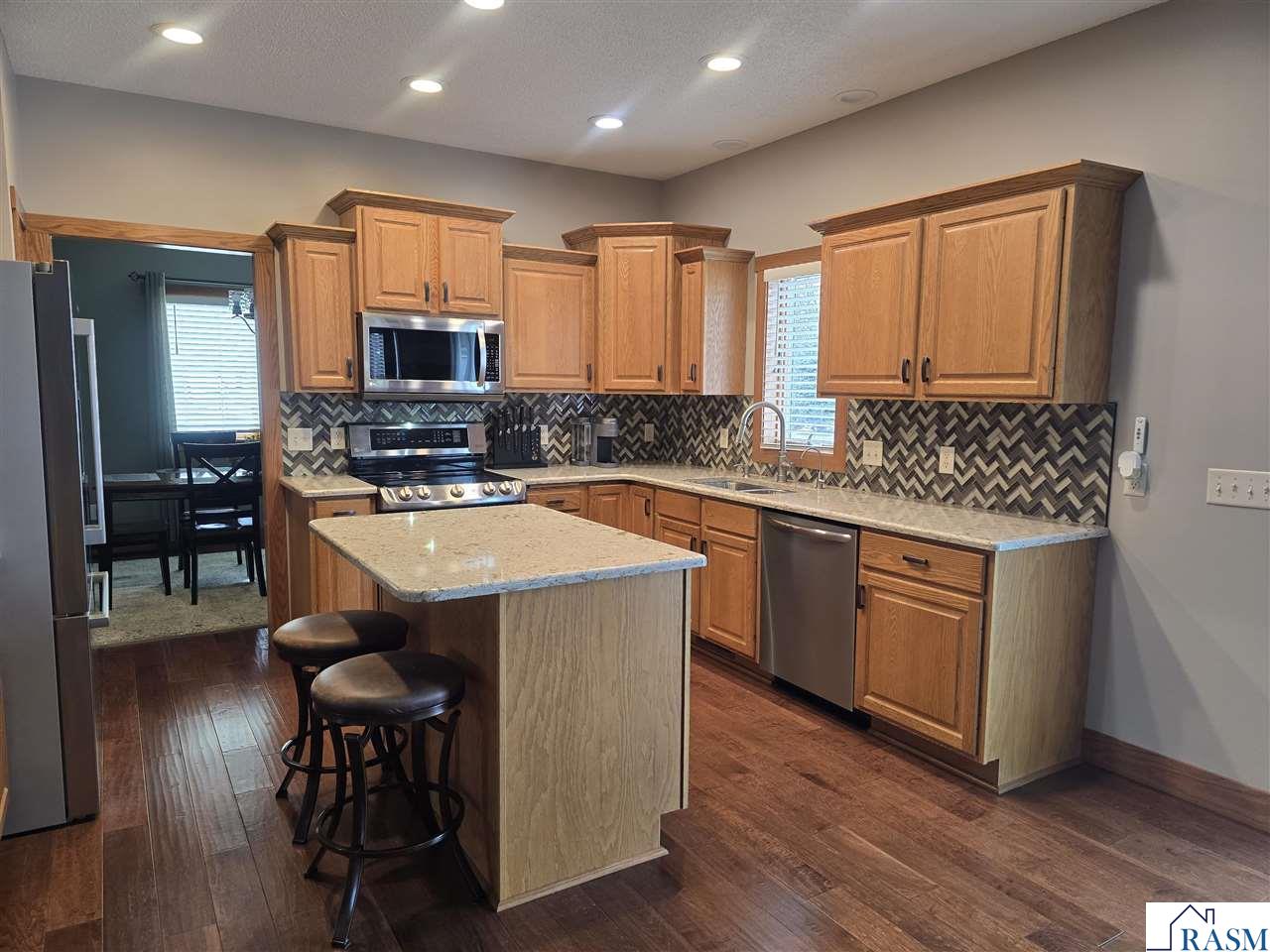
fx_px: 844
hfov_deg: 73.9
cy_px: 476
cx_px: 635
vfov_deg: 58.9
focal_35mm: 23
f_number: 1.7
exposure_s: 1/120
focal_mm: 6.3
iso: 100
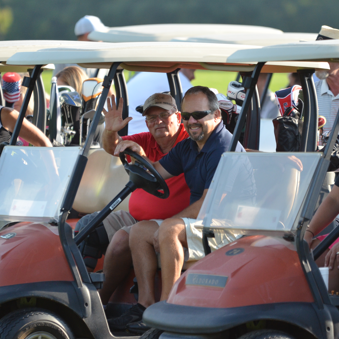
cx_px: 171
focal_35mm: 385
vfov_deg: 4.6
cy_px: 169
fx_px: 4266
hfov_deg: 4.6
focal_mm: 200
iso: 800
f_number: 2.8
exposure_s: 1/3200
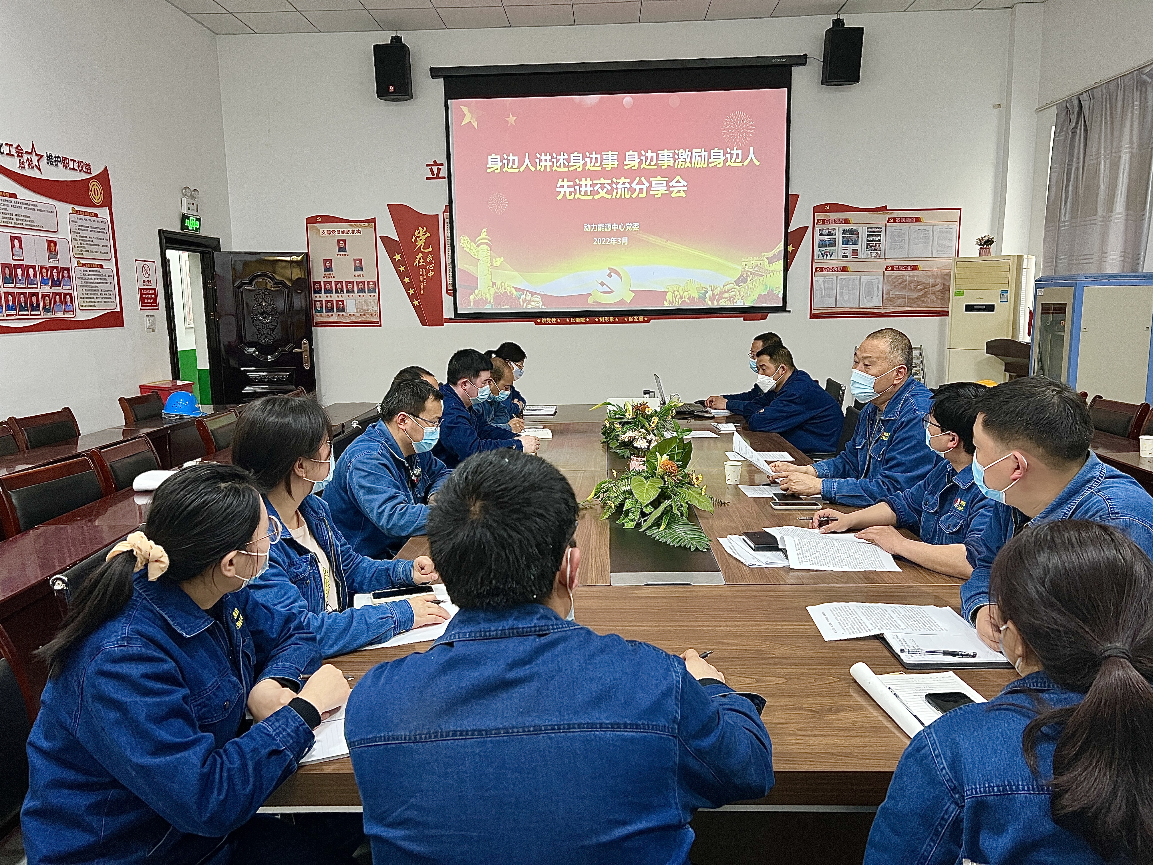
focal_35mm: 26
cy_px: 432
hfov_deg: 67.3
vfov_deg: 53.1
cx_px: 576
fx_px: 866
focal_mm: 5.7
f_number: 1.5
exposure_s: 1/59
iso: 250
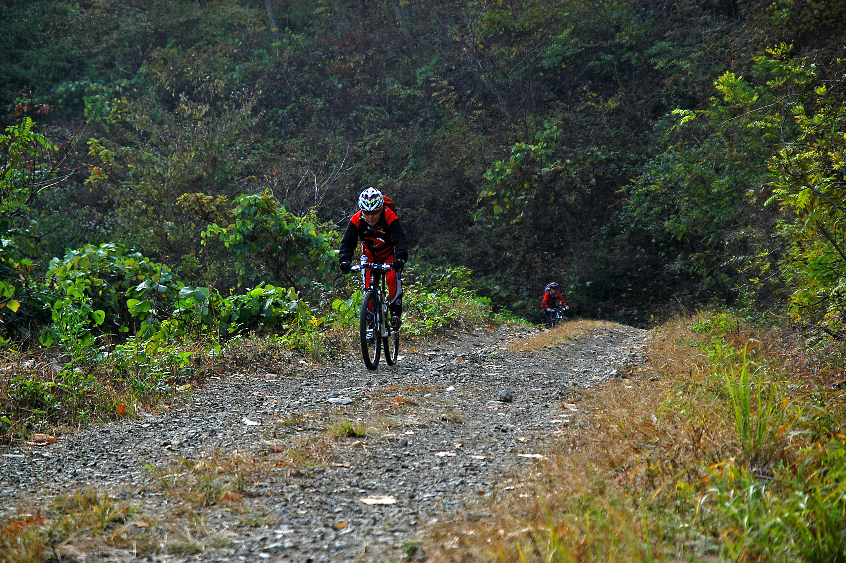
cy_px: 282
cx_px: 423
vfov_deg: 13.0
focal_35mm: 105
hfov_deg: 19.5
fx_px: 2465
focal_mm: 70
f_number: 4.5
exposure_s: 1/500
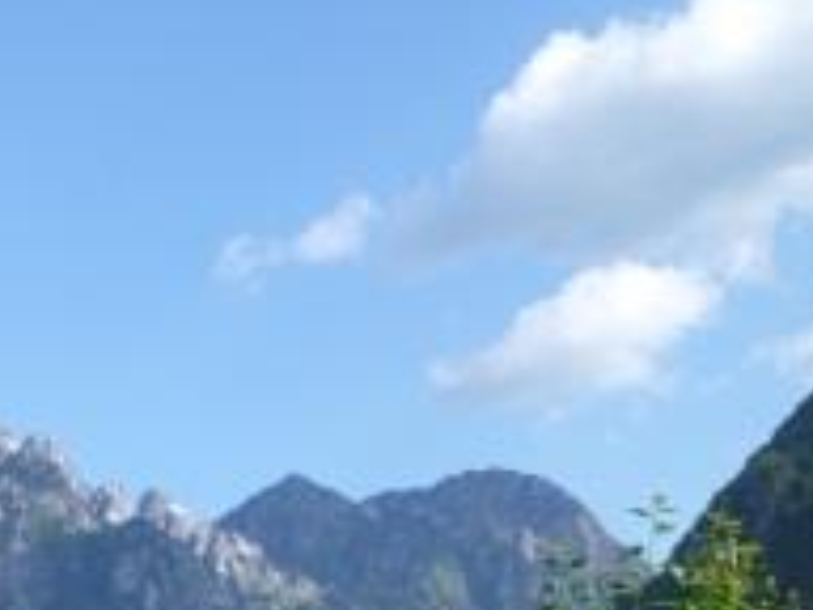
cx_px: 30
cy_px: 640
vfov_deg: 15.9
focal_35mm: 91
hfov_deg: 20.9
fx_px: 2137
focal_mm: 6.9
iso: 100
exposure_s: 1/500
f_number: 3.9
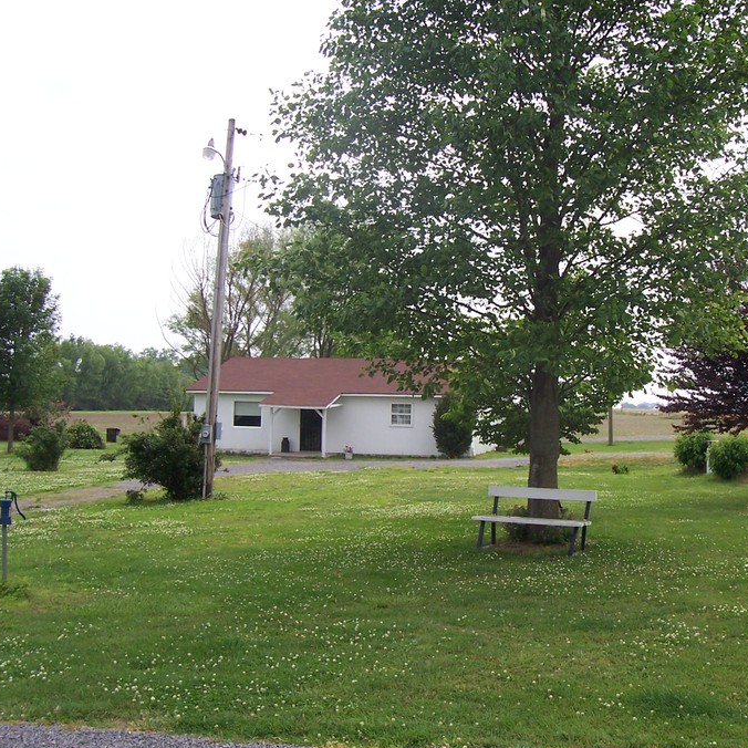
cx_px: 476
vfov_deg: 40.9
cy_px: 380
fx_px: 1002
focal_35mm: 41
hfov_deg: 40.6
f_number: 5.6
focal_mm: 5.6
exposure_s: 1/350
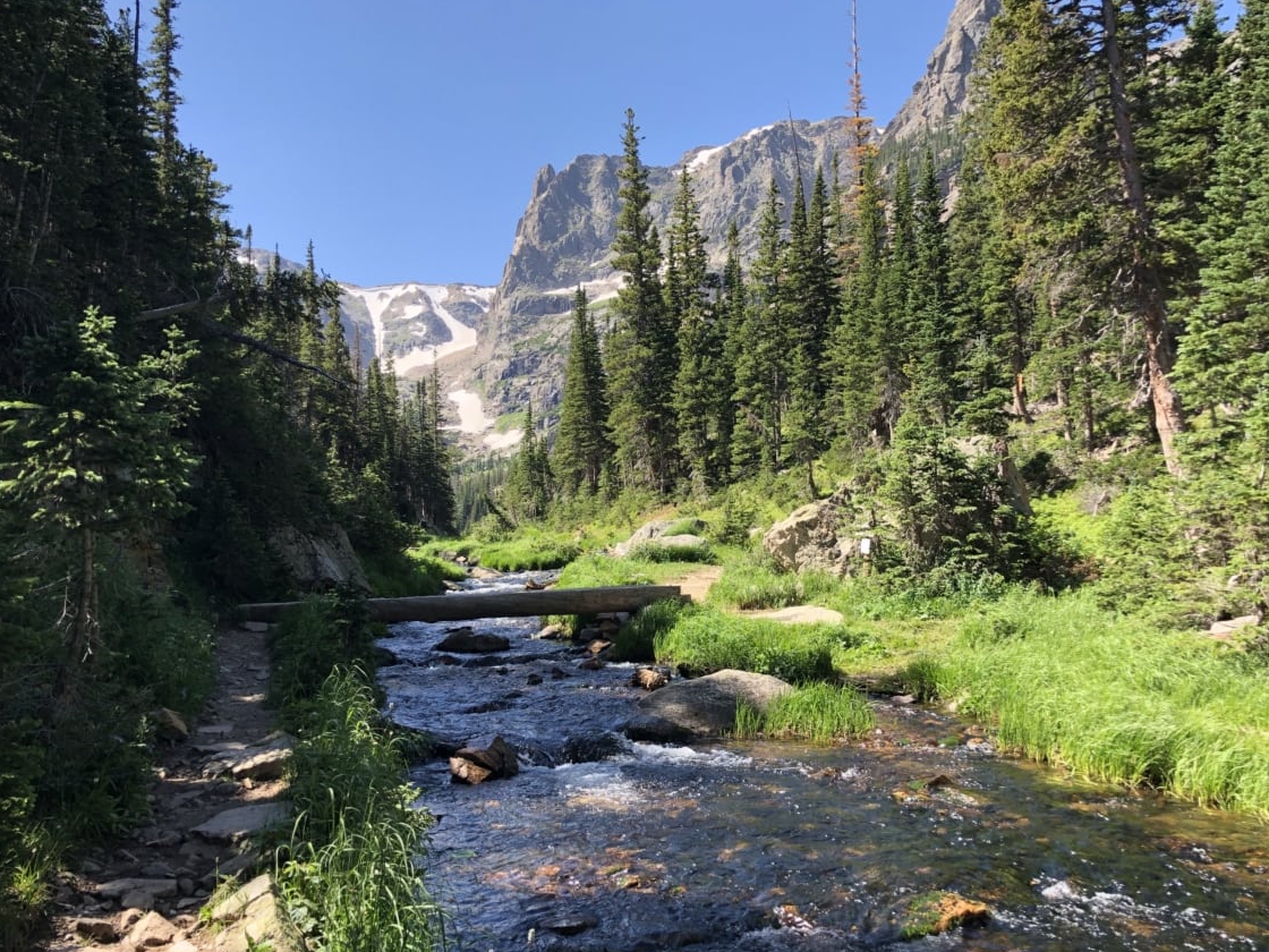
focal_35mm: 30
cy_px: 451
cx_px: 637
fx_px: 1100
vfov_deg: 46.8
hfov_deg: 60.0
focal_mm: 4
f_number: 1.8
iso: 20
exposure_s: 1/521
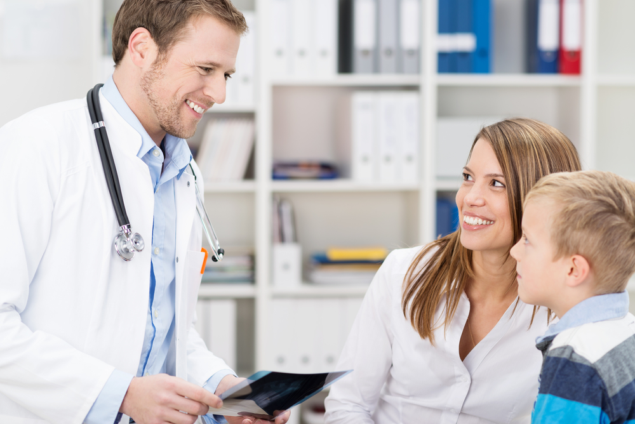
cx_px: 318
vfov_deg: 16.1
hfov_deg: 23.9
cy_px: 212
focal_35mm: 85
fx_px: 1500
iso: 100
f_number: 3.2
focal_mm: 85
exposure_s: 1/160
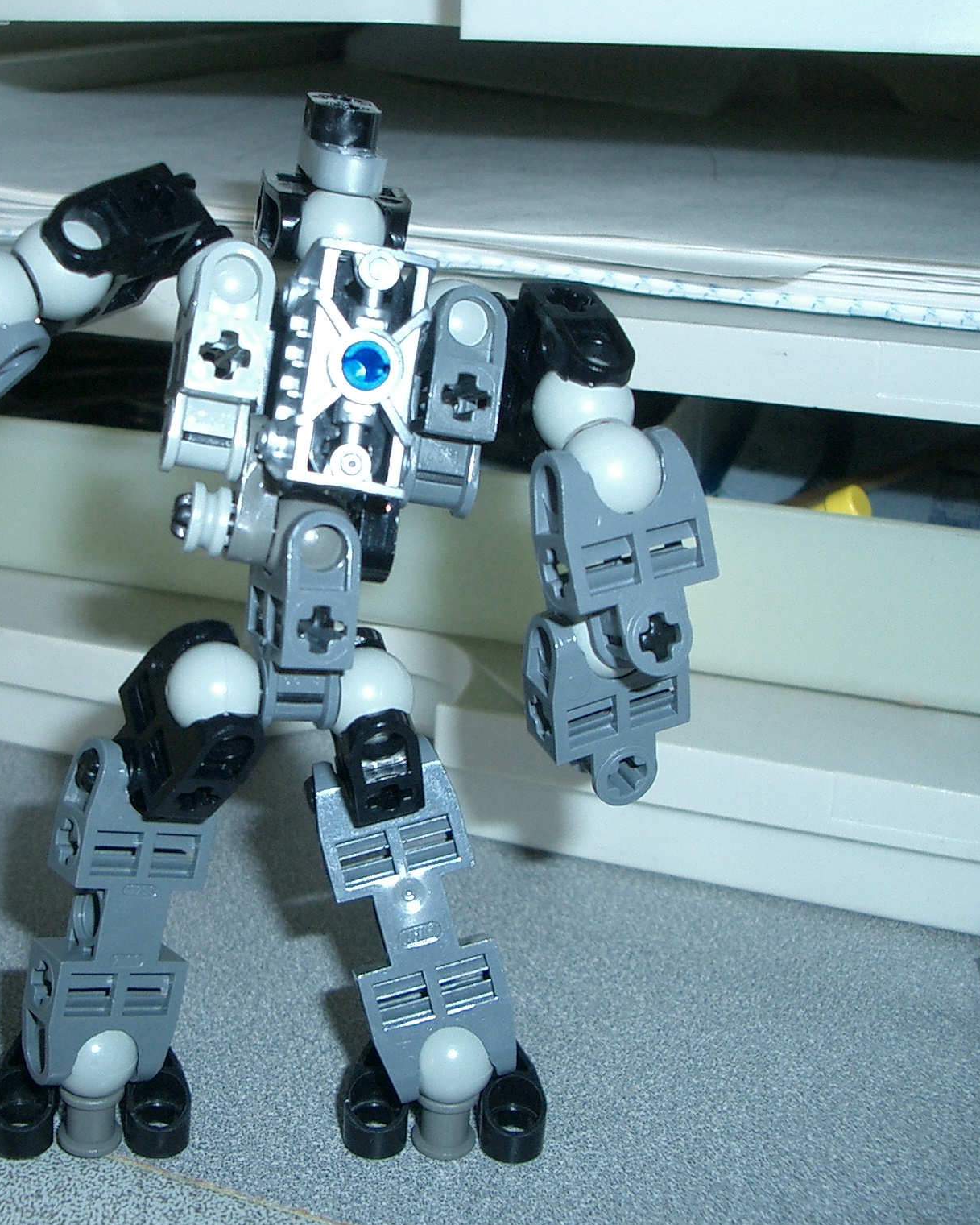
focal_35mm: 46
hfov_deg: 32.2
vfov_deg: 40.3
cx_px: 253
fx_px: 1668
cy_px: 611
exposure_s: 1/40
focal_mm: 5.8
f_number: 2.6
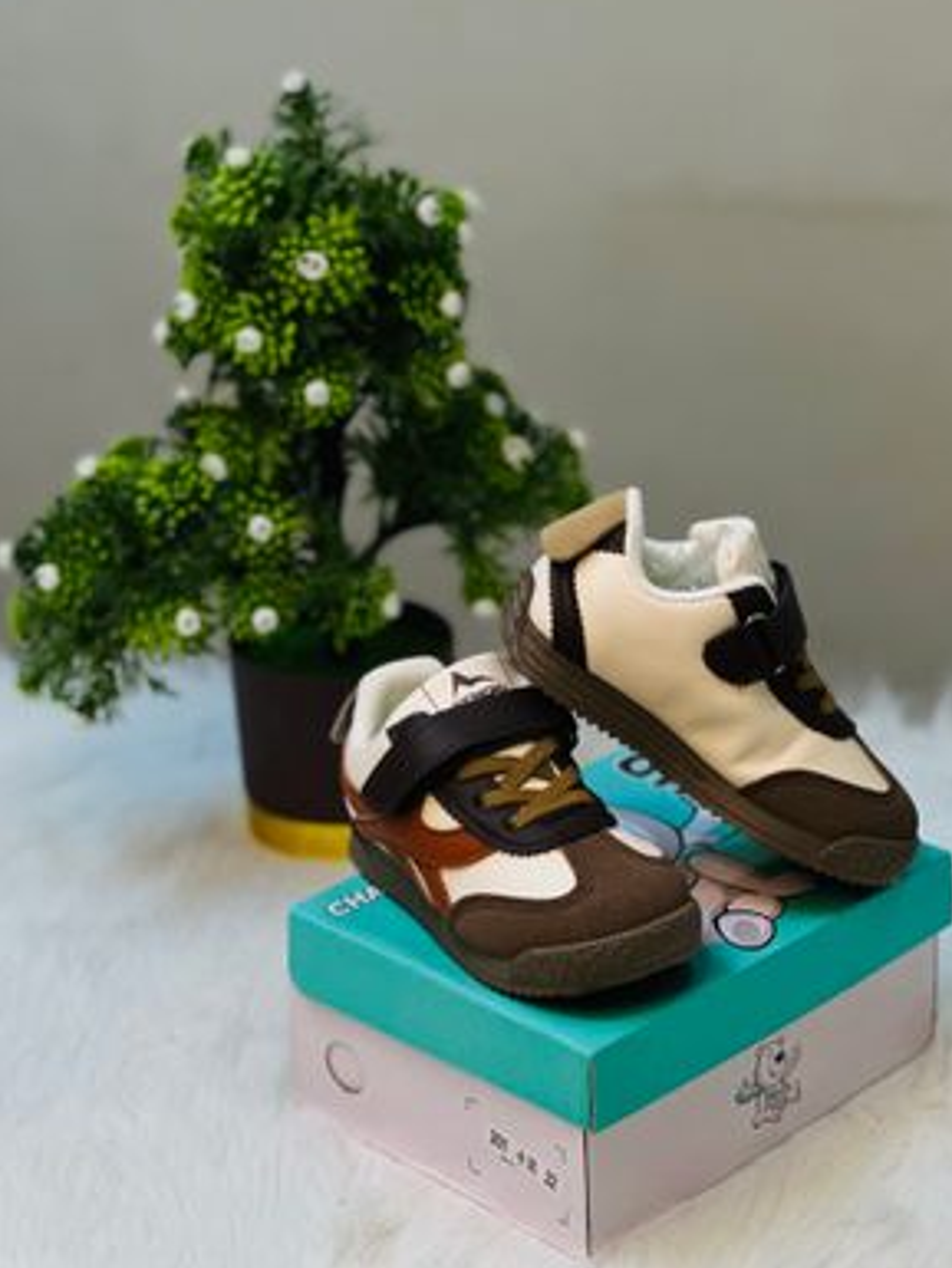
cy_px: 613
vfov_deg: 24.4
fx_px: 2932
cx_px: 484
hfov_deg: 18.4
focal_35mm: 80
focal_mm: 9
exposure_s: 1/100
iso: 80
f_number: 2.8
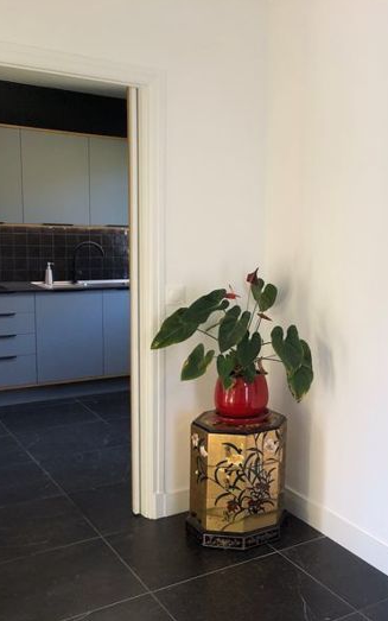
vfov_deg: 49.3
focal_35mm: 40
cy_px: 309
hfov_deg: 30.2
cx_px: 368
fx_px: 677
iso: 25
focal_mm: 3.99
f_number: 1.8
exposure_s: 1/33
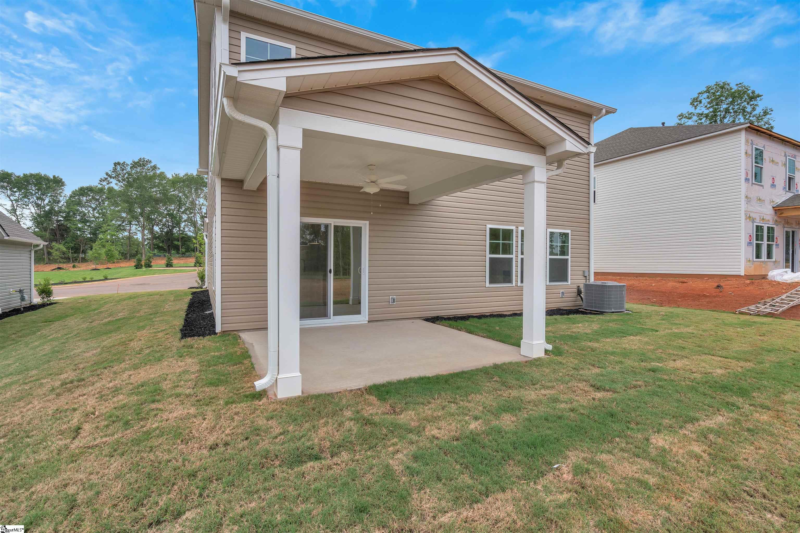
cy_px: 266
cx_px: 400
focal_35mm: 16
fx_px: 356
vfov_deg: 73.8
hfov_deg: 96.7
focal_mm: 16
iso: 160
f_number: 9
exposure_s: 1/160
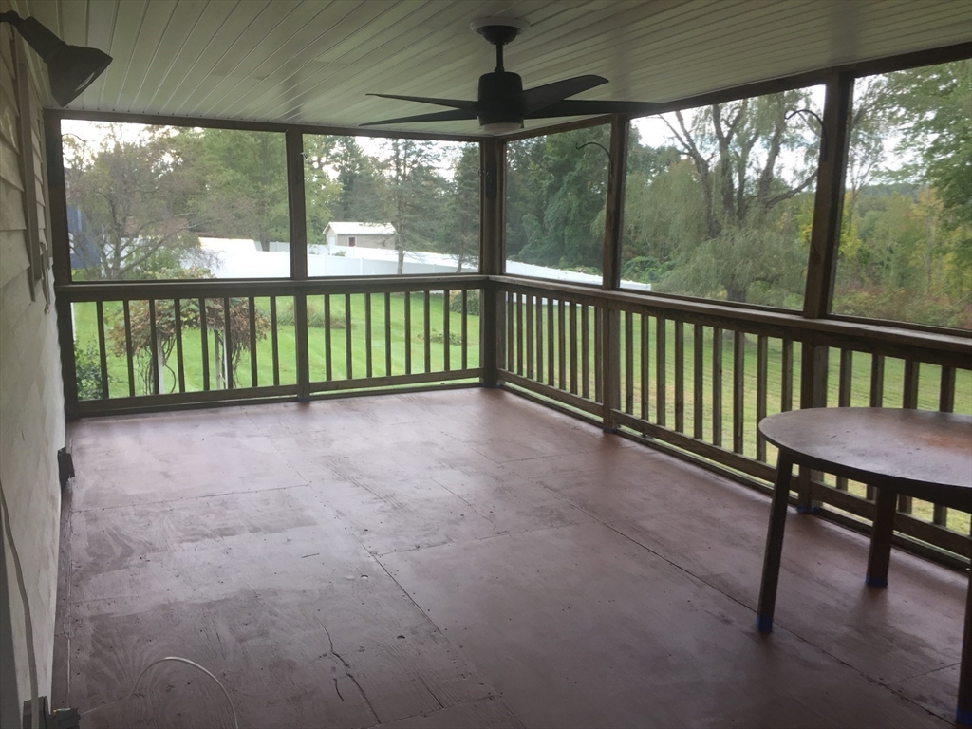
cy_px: 364
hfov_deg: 61.7
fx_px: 814
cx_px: 486
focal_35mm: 29
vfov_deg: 48.2
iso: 40
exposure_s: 1/120
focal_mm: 4.15
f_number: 2.2
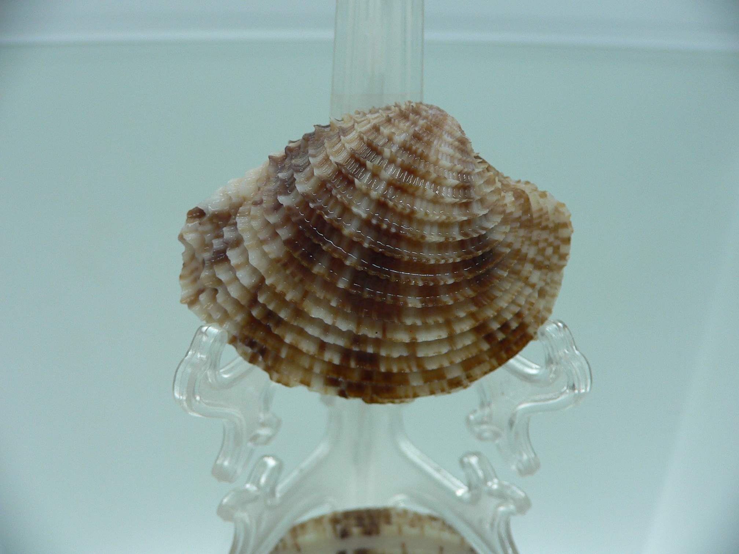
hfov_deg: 52.6
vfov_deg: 40.7
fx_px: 747
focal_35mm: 35
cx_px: 370
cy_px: 277
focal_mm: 4.6
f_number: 2.8
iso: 80
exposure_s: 1/60
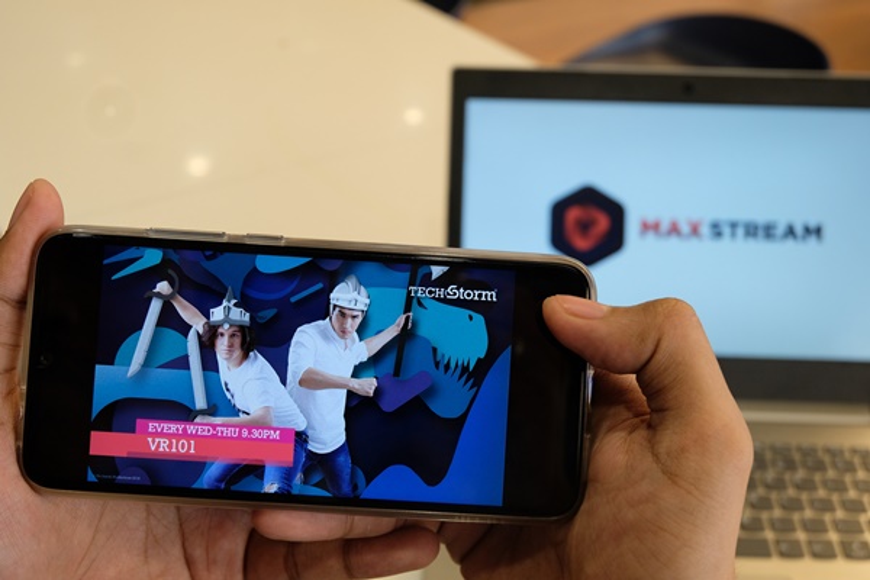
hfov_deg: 40.3
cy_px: 290
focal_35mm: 49
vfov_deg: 27.5
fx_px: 1184
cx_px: 435
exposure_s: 1/60
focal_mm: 32.5
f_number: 6.4
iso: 800
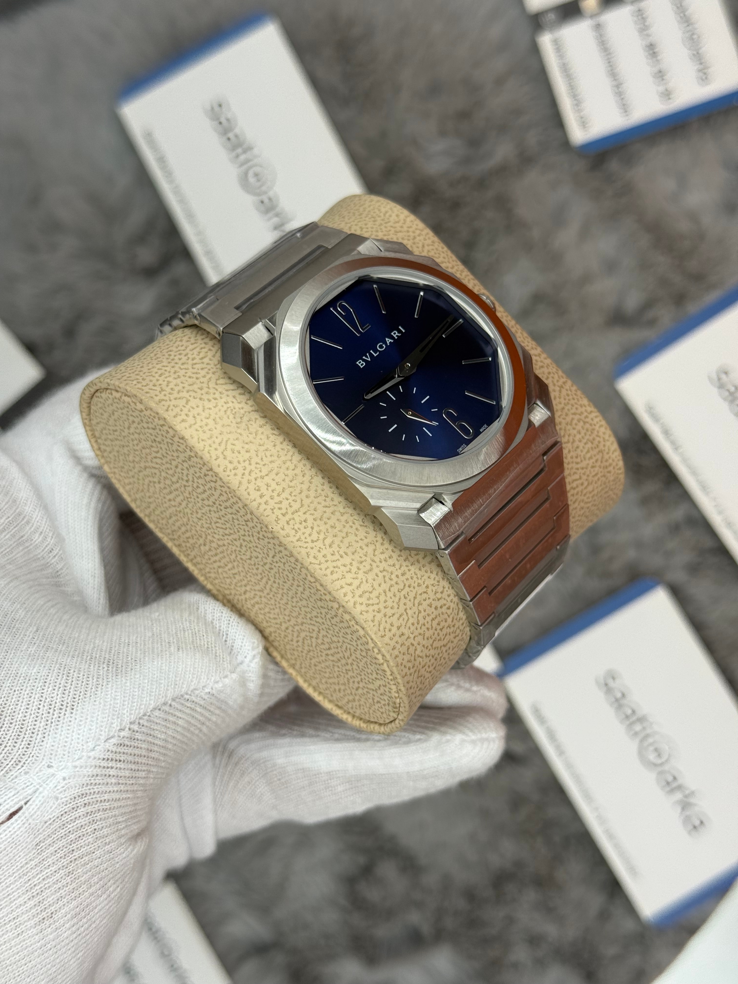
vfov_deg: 39.7
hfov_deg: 30.3
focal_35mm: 48
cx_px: 369
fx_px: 1364
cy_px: 492
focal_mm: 6.76
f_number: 1.78
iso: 80
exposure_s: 1/875
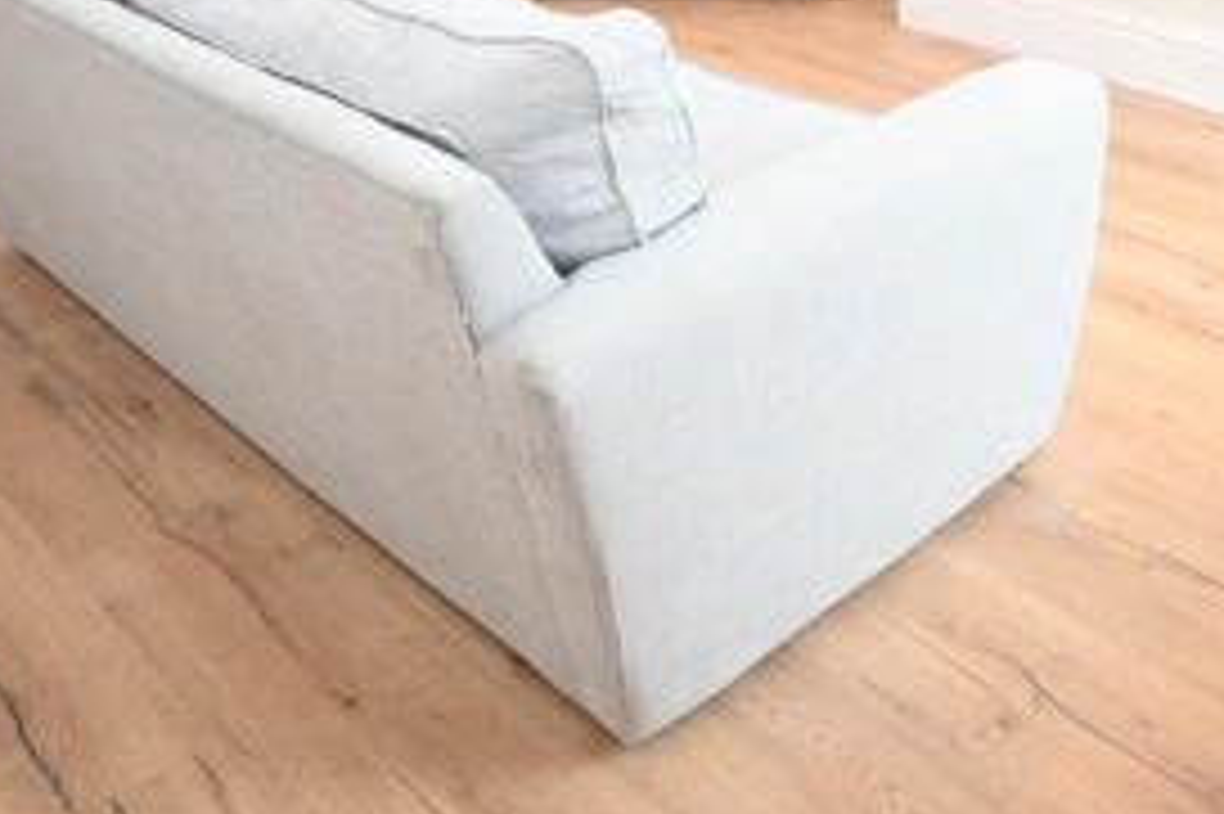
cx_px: 796
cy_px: 137
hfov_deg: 45.8
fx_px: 1427
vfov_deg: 30.9
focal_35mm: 42
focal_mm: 16
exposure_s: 1/25
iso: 280
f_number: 3.5
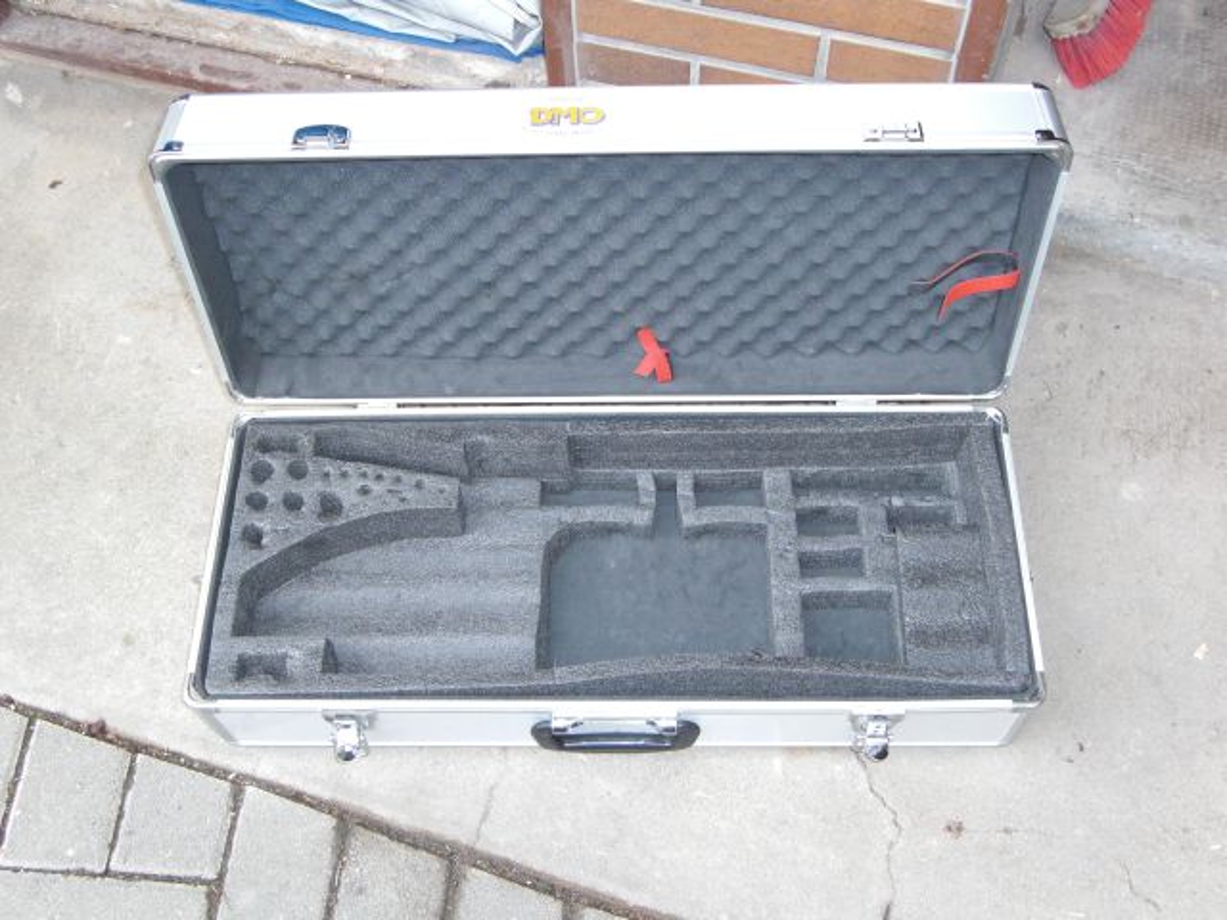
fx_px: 1382
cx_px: 614
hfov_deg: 47.9
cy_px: 460
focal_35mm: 39
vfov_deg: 36.8
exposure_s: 1/60
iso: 200
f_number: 3
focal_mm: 6.9
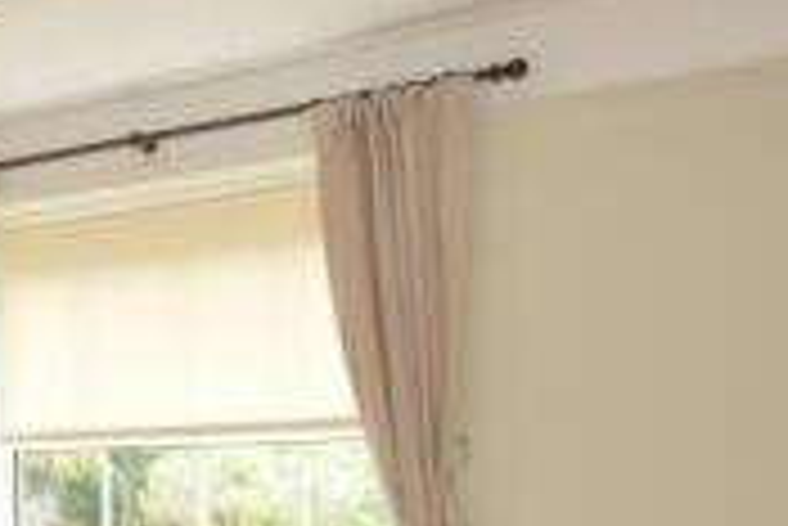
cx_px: -70
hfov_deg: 31.7
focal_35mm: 56
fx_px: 1227
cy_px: 434
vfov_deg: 23.8
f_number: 4
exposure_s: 1/60
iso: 1100
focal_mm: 10
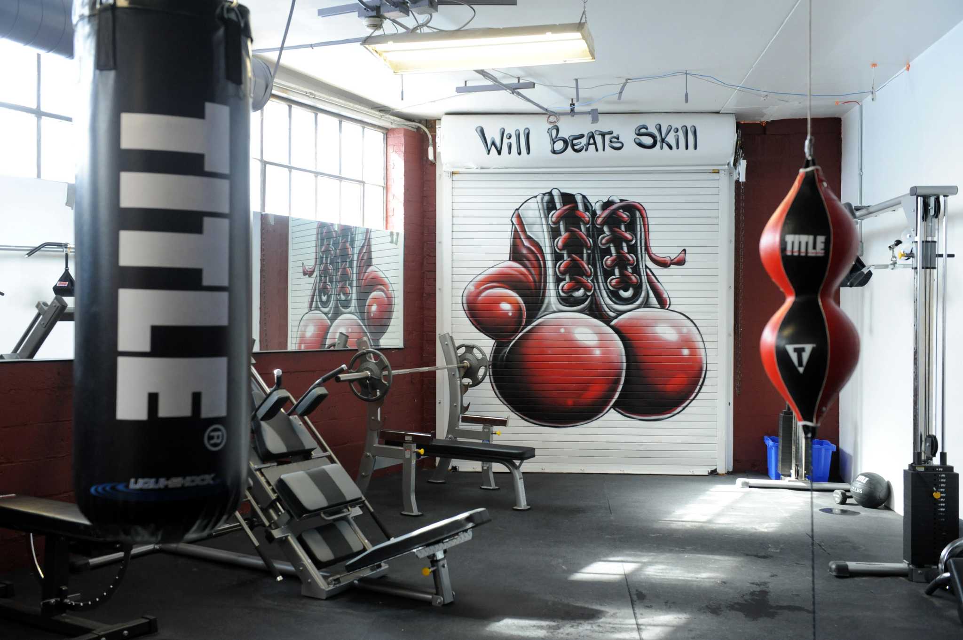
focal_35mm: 38
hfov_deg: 50.7
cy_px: 320
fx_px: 1016
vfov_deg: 35.0
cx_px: 482
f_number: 5
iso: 2000
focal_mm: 38
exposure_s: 1/125
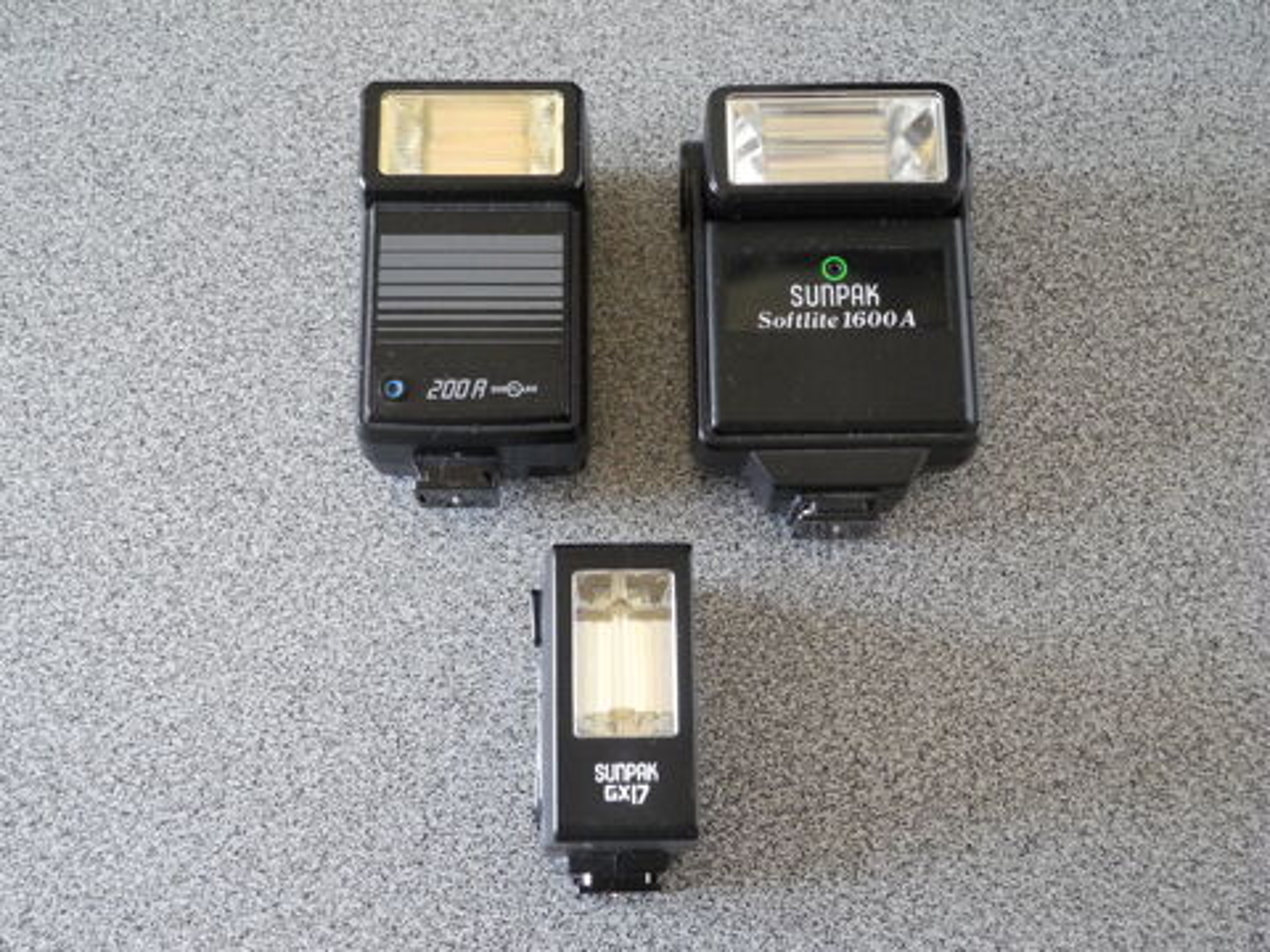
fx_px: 1834
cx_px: 635
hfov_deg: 38.2
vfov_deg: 29.1
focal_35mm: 50
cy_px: 476
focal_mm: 10.7
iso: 400
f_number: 3.5
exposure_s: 1/11.7
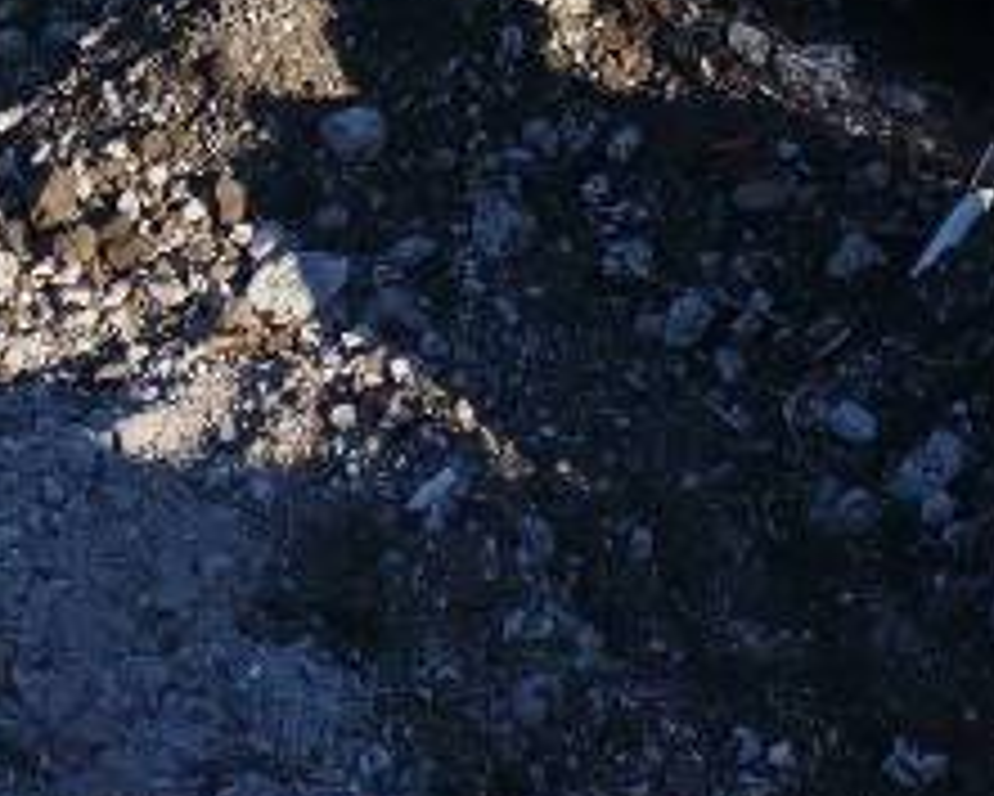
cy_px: -720
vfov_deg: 11.6
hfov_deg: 15.6
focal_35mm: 122
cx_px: 90
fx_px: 3591
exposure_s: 1/2625
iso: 50
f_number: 1.8
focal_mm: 4.75
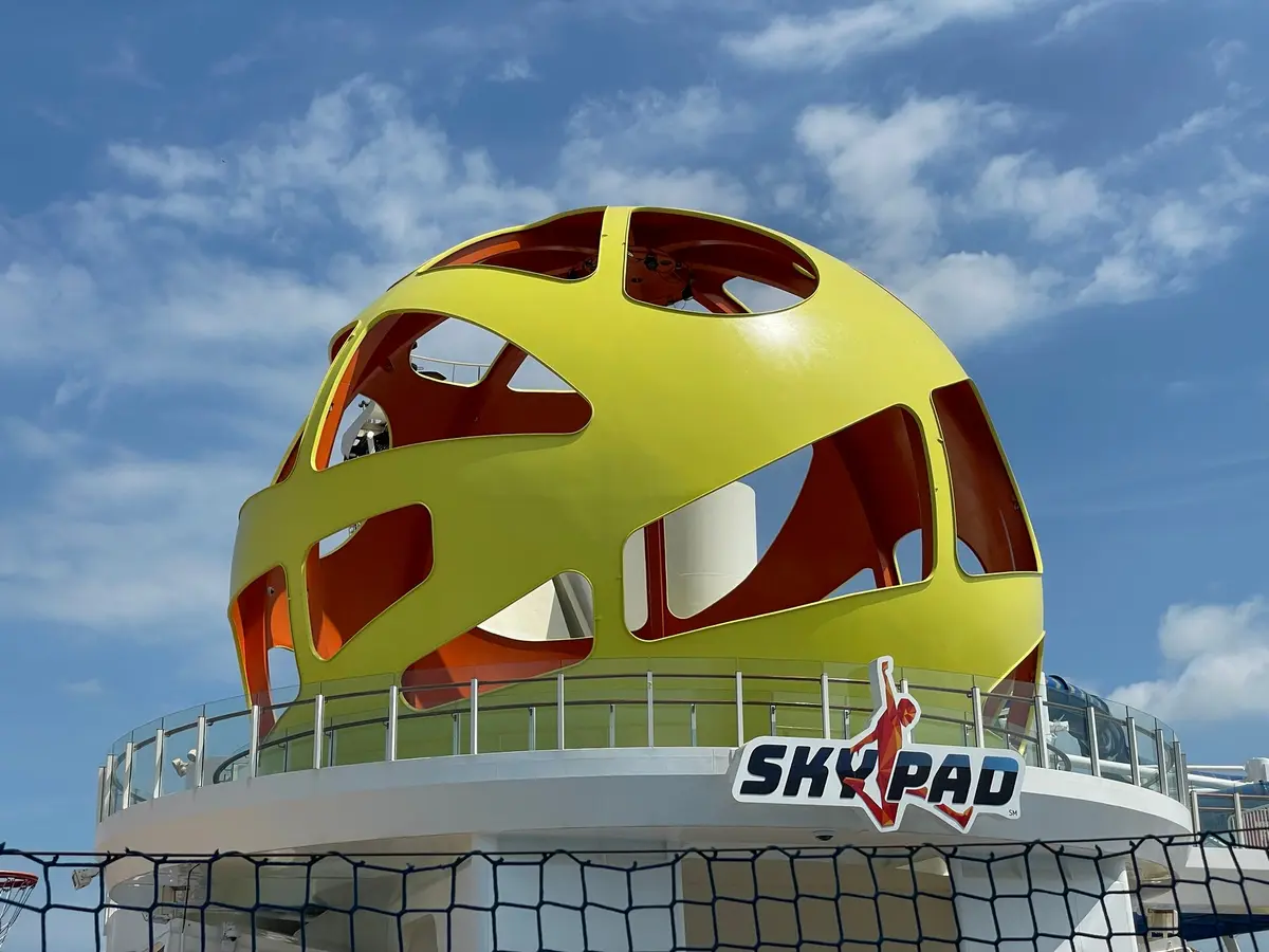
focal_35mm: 52
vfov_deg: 28.0
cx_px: 634
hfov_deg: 36.8
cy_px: 476
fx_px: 1906
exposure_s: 1/3690
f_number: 2
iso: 25
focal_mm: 6
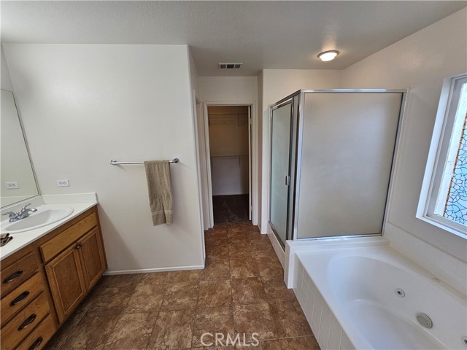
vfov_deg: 89.9
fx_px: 175
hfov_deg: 106.2
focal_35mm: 13
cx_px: 234
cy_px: 175
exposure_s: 1/60
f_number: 2.2
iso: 64
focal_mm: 2.2
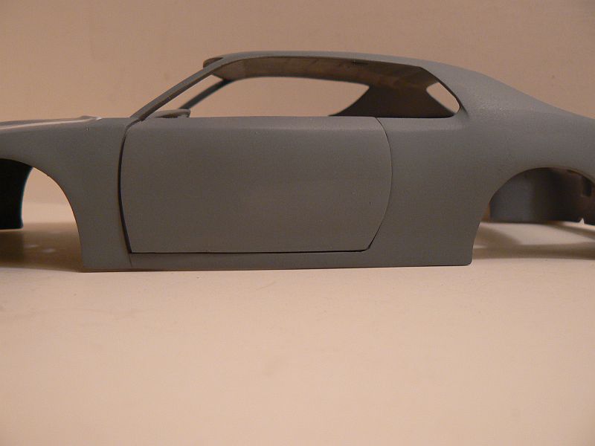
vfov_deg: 39.7
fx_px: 619
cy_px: 223
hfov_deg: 51.4
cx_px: 298
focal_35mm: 36
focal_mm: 6
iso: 125
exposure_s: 1/30
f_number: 2.8
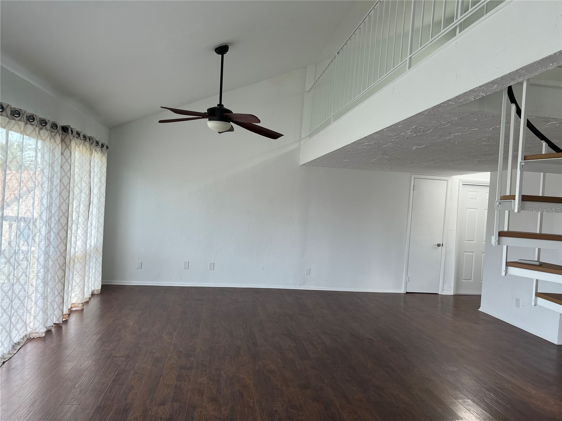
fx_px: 422
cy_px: 210
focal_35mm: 26
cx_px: 281
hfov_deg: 67.3
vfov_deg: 53.1
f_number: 1.5
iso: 64
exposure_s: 1/121
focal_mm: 5.7
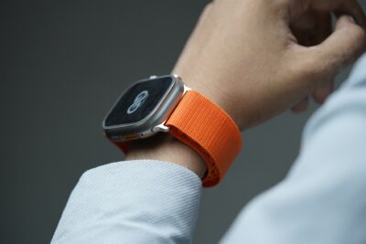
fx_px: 915
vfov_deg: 15.2
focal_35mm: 90
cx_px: 183
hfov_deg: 22.6
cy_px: 122
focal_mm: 90
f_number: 3.5
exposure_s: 1/90
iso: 1600
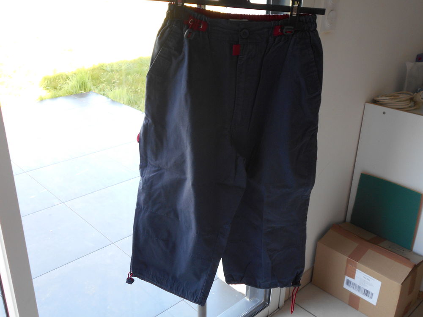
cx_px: 212
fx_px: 415
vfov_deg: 41.8
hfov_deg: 54.0
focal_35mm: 34
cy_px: 158
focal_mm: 5.8
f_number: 3.6
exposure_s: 1/30
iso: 140
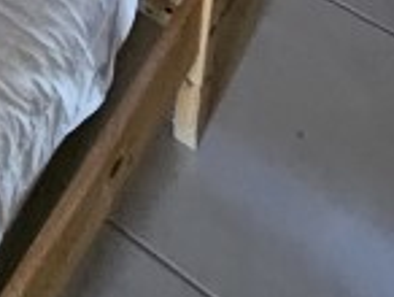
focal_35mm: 91
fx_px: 1037
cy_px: -653
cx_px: -124
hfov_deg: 19.7
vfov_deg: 10.3
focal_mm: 2.2
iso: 1000
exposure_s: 1/25
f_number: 2.2
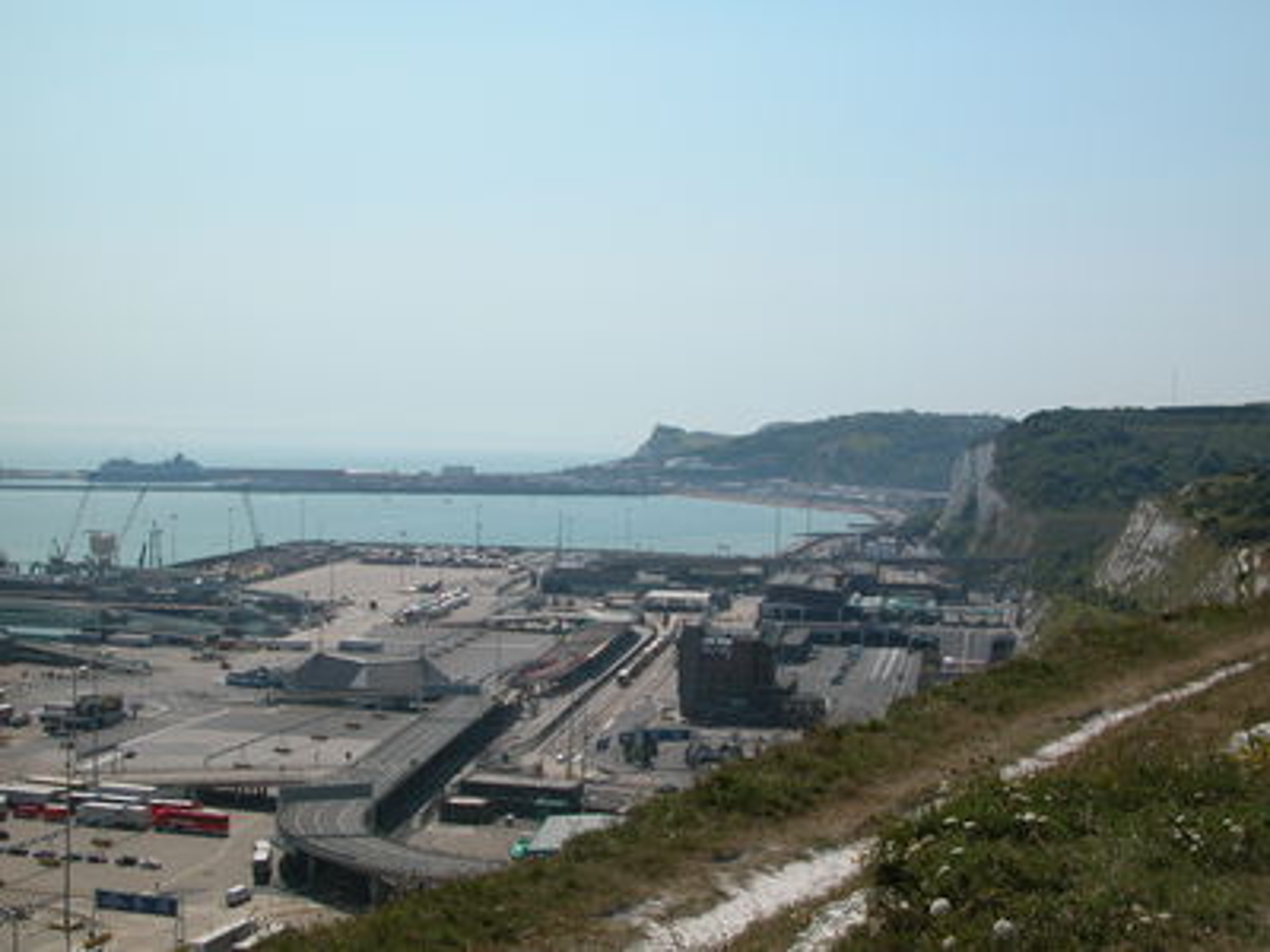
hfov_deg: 38.2
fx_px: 1834
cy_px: 476
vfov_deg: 29.1
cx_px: 635
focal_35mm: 50
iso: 100
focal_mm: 12.7
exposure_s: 1/494
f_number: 7.6
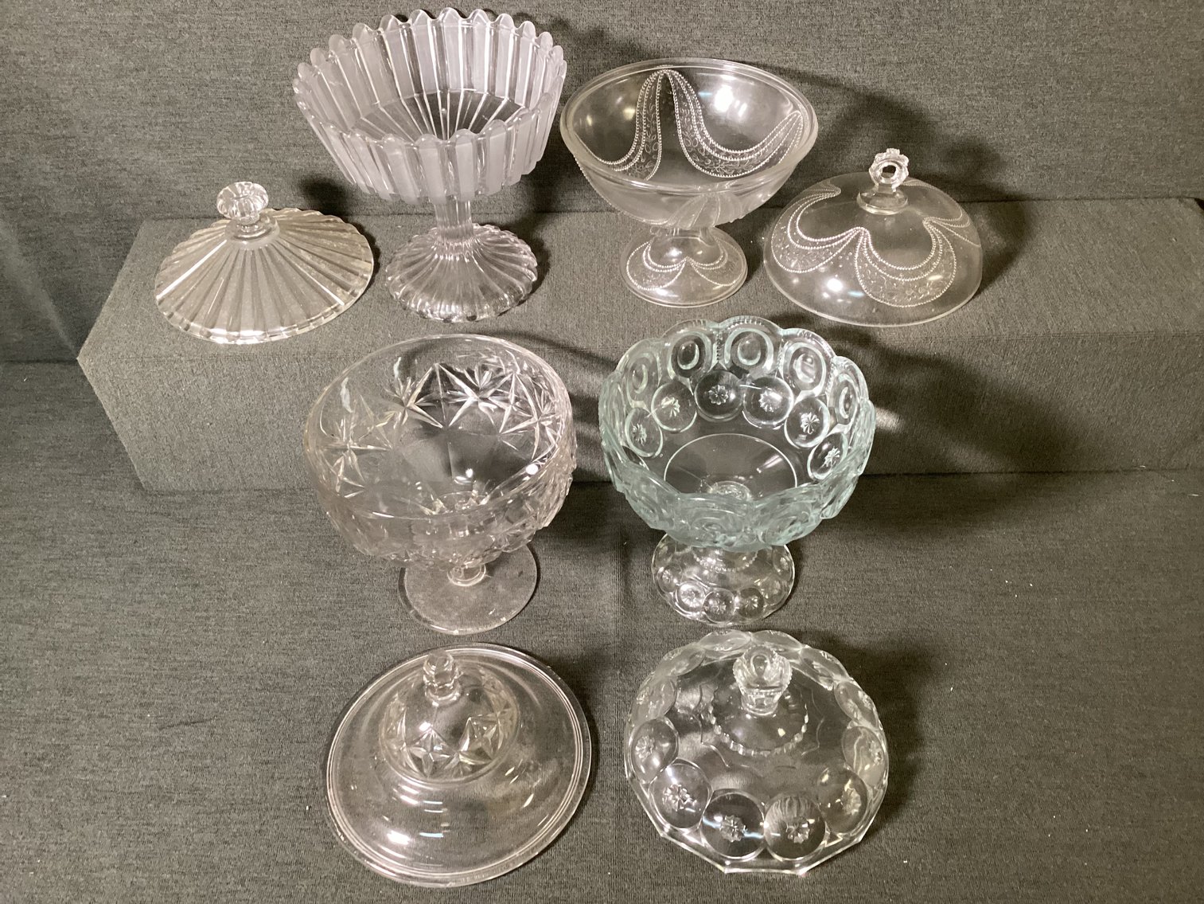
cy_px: 452
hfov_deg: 58.3
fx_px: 1078
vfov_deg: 45.4
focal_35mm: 31
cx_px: 602
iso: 400
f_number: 2.4
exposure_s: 1/40
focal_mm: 3.3
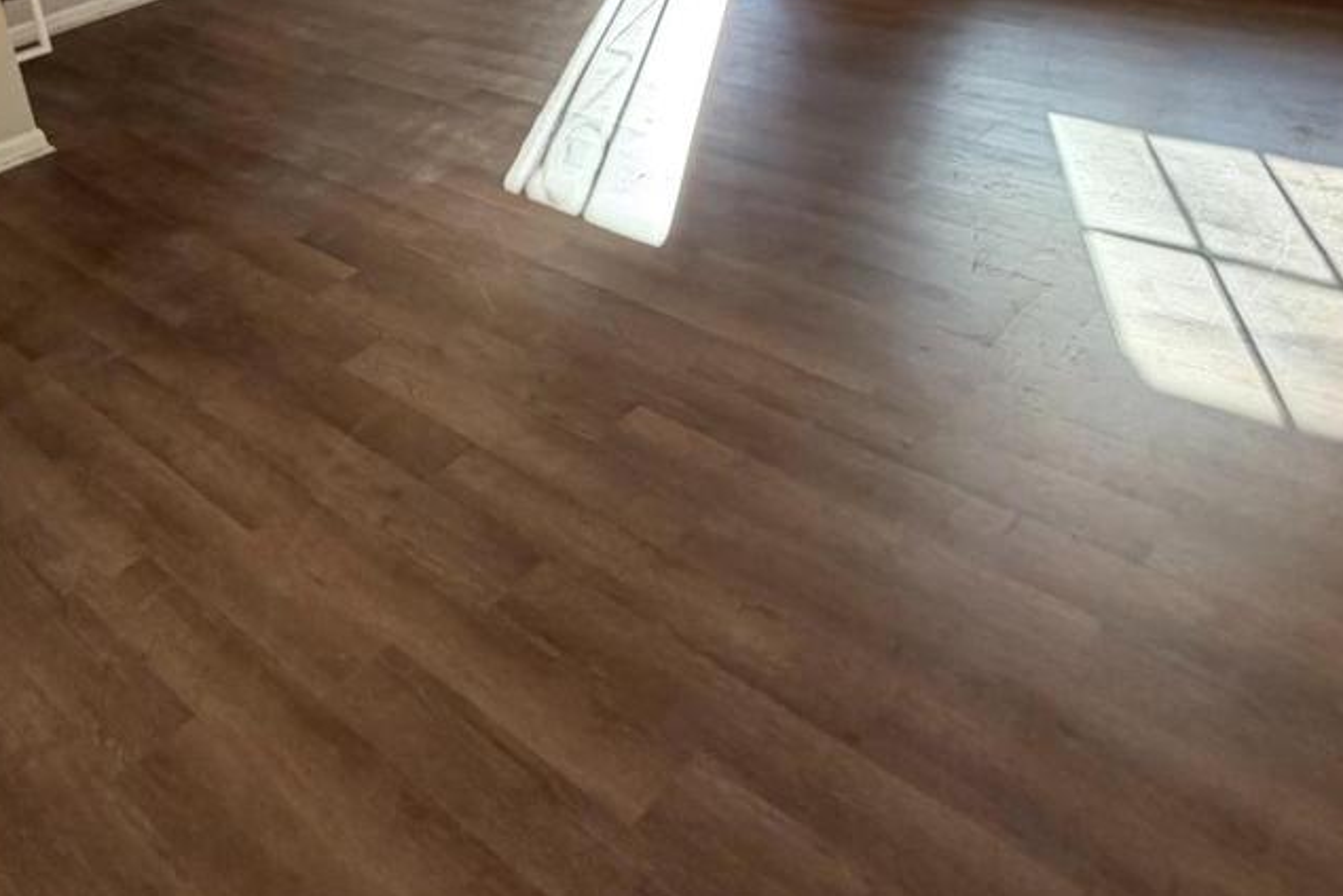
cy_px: 137
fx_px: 1232
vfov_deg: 38.0
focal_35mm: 33
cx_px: 480
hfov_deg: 56.3
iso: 160
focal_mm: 2.22
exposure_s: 1/121
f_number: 2.2
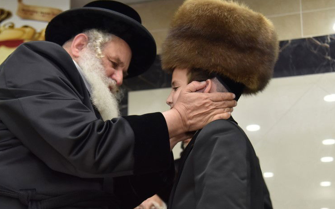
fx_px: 639
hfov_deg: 29.3
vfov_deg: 18.6
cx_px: 123
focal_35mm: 70
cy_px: 129
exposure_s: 1/200
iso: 1000
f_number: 4
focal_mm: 50
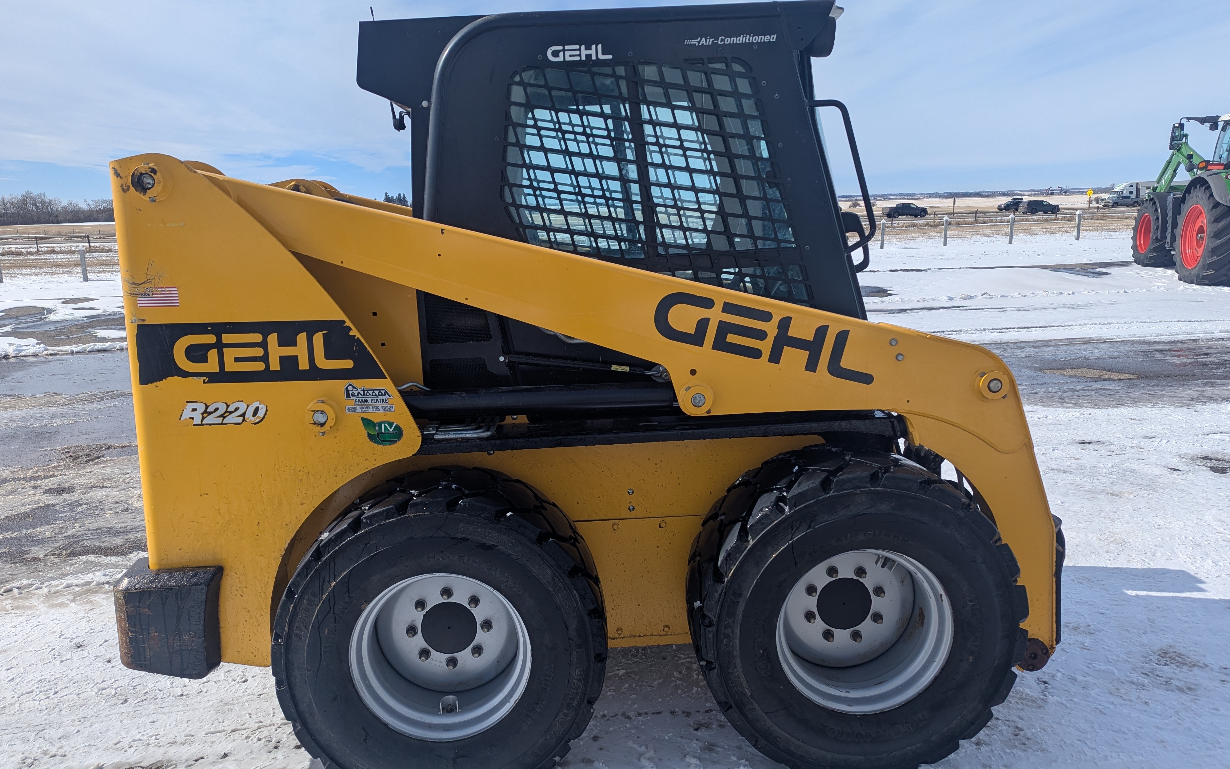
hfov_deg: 70.4
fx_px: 872
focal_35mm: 26
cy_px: 386
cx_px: 606
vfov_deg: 47.6
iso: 43
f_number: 1.85
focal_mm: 6.81
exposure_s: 1/3650
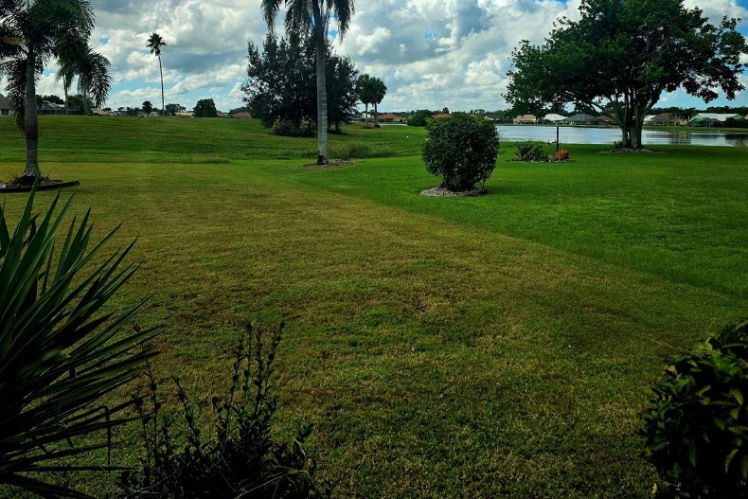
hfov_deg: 60.0
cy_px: 149
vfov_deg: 41.5
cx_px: 425
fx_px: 644
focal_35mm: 31
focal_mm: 6.3
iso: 80
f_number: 1.7
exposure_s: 1/5000
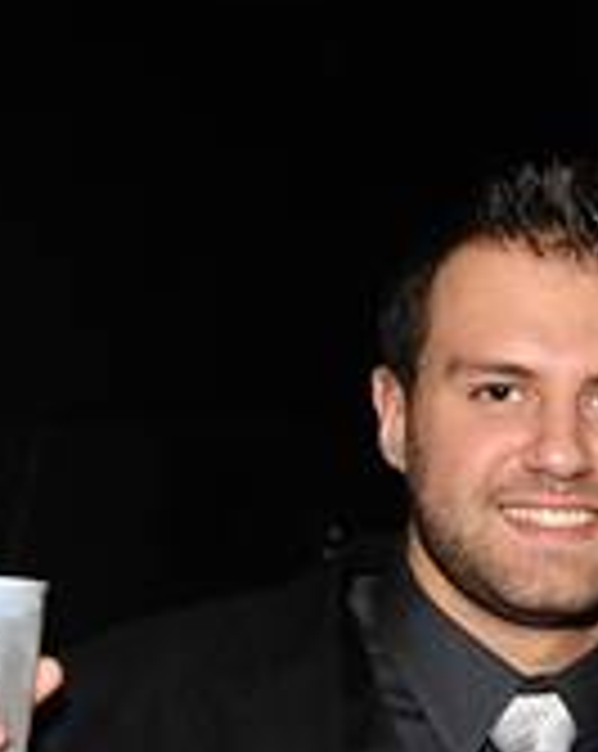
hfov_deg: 10.9
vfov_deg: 14.6
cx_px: 1129
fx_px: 2884
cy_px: 720
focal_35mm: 130
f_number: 4.8
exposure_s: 1/250
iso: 800
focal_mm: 42
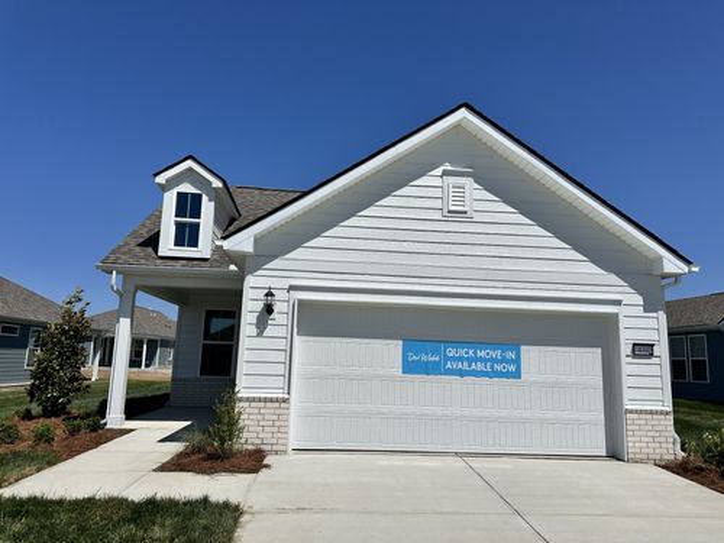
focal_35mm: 24
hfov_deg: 71.6
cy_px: 272
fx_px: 502
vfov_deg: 56.8
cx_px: 362
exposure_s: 1/12048
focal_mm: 6.86
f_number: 1.78
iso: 80
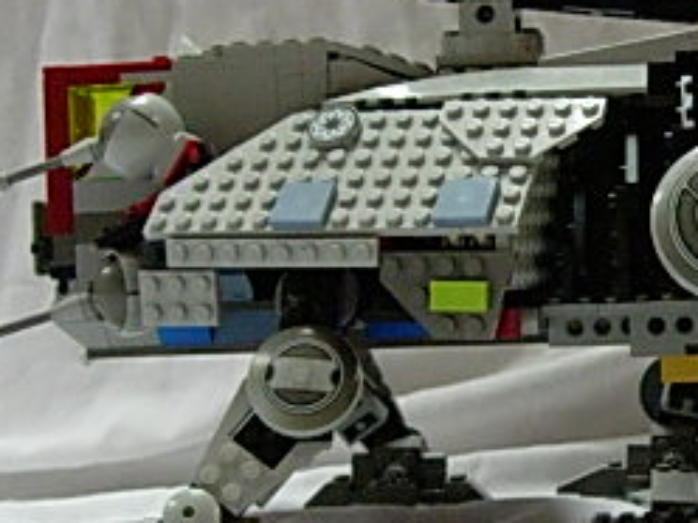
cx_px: 661
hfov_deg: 18.2
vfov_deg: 14.0
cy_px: 298
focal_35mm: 106
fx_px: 2137
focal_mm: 8.5
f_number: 2.9
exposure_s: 1/136
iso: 400
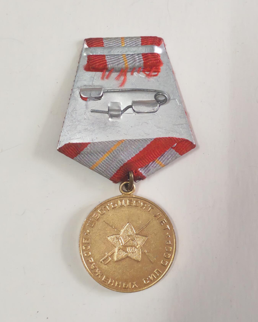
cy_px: 162
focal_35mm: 71
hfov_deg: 21.6
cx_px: 129
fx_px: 678
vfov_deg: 26.8
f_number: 1.95
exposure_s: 1/33
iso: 800
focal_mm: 5.52
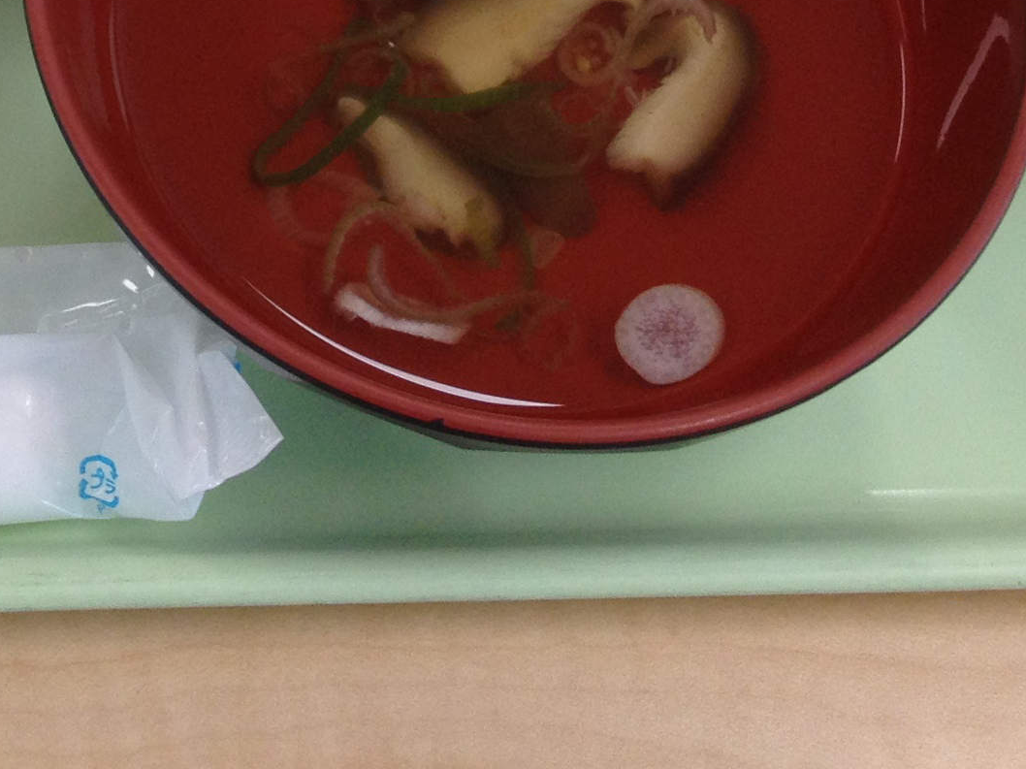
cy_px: -410
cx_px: 34
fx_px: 3200
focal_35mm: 108
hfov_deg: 17.8
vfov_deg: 12.9
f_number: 2.4
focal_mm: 4.28
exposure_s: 1/60
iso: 80
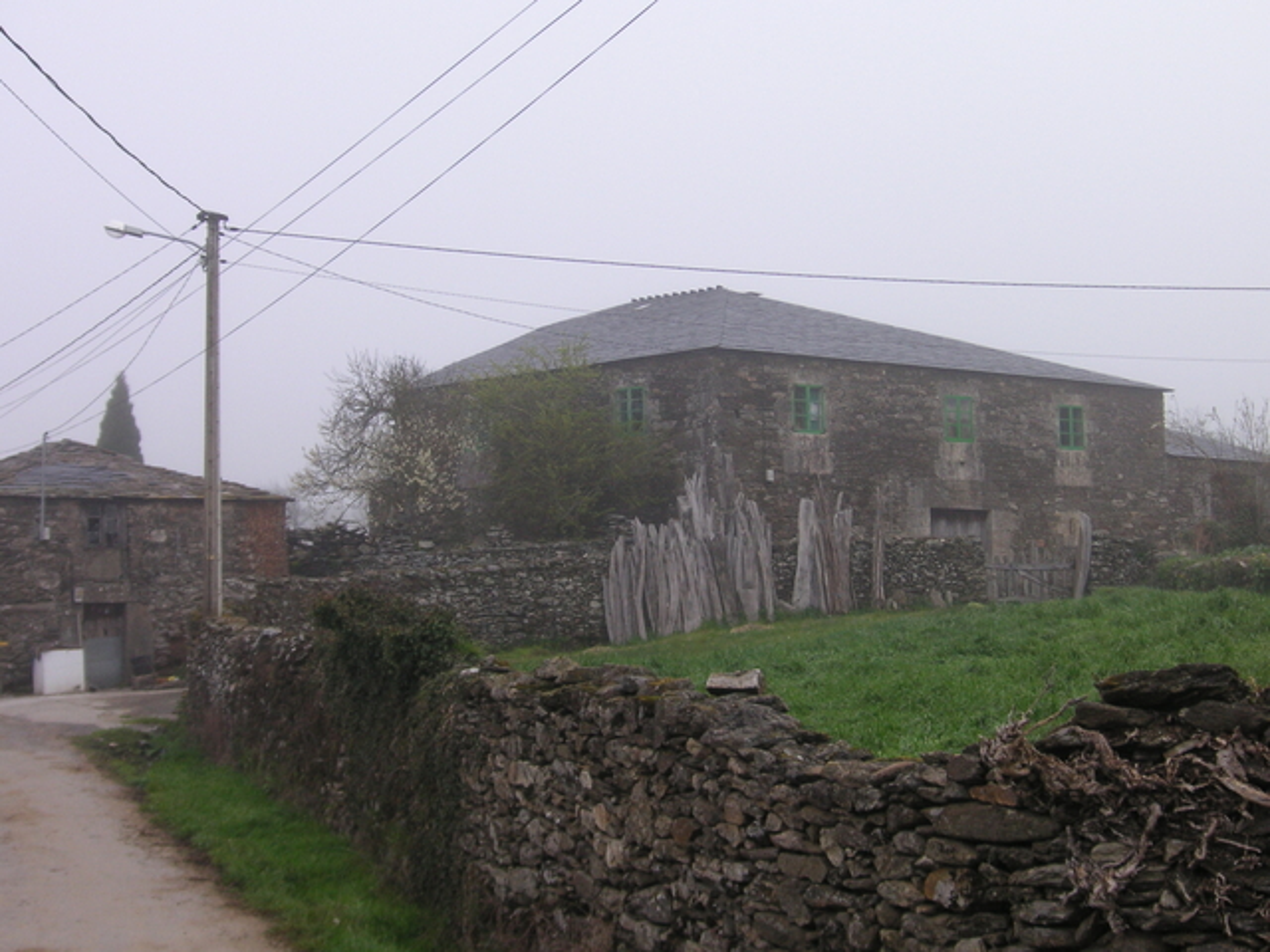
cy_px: 476
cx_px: 635
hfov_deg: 38.2
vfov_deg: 29.1
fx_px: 1834
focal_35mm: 50
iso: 50
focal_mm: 8.4
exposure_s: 1/350
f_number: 3.4
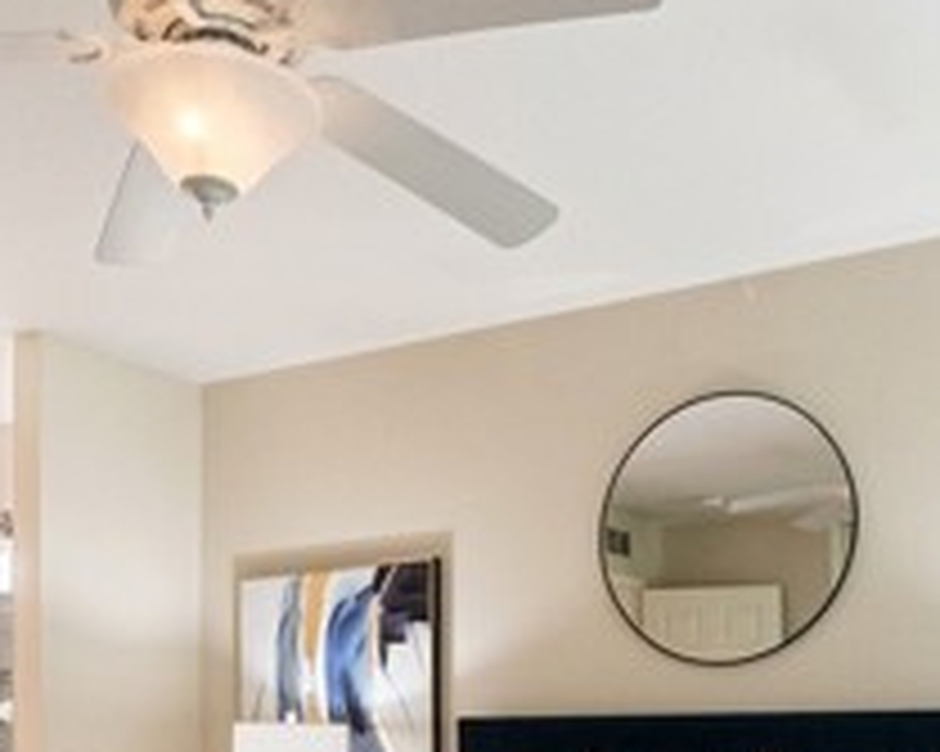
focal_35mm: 46
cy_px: 772
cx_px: 486
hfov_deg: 40.3
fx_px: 1279
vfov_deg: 30.2
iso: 12800
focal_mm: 16
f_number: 9
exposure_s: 1/30
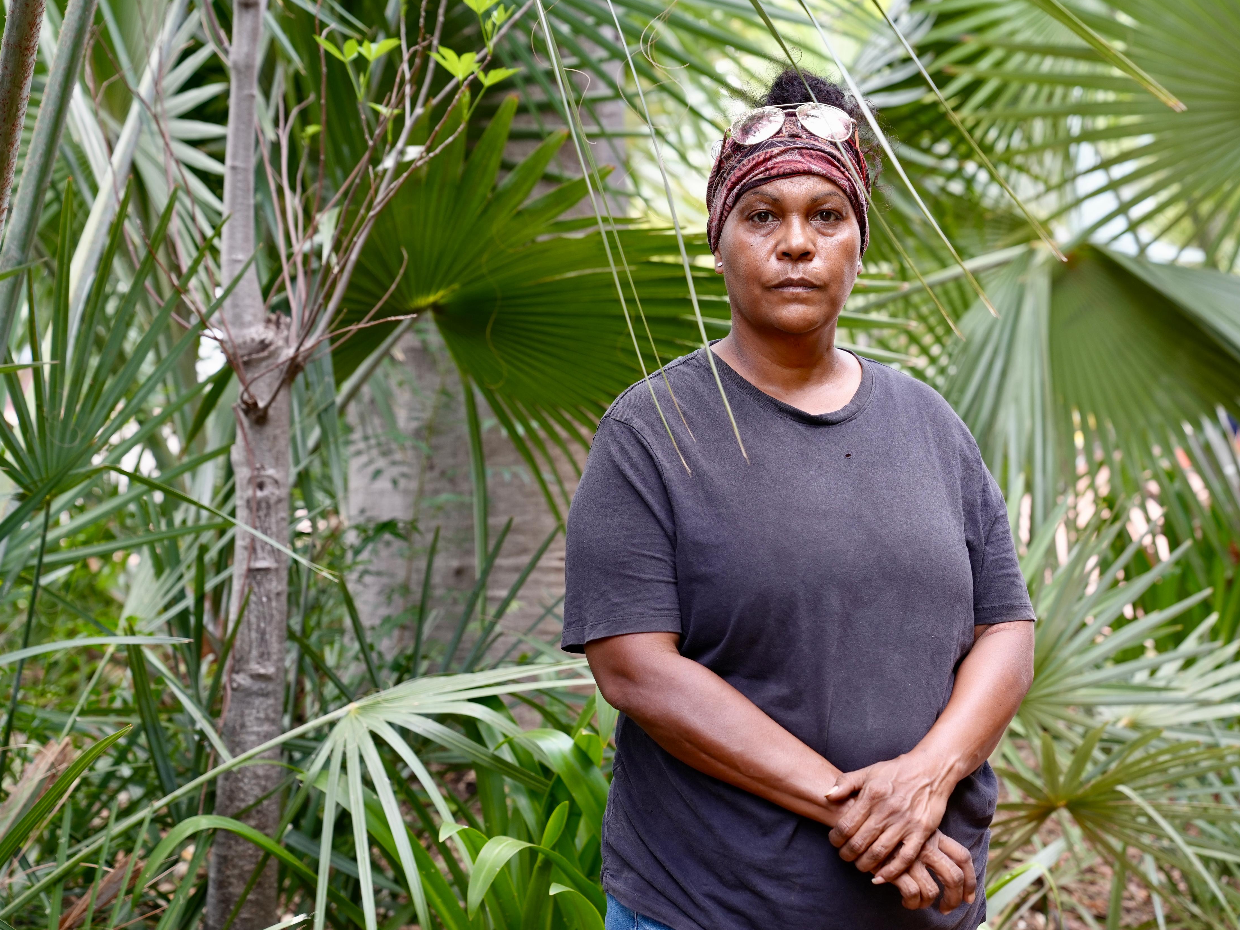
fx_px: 2185
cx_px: 678
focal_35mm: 61
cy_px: 464
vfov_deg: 24.0
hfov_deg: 31.7
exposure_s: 1/160
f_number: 4
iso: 500
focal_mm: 56
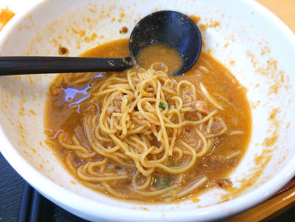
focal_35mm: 30
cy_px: 111
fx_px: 256
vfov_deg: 46.8
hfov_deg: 60.0
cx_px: 148
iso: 50
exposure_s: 1/59
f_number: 1.94
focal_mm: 4.06
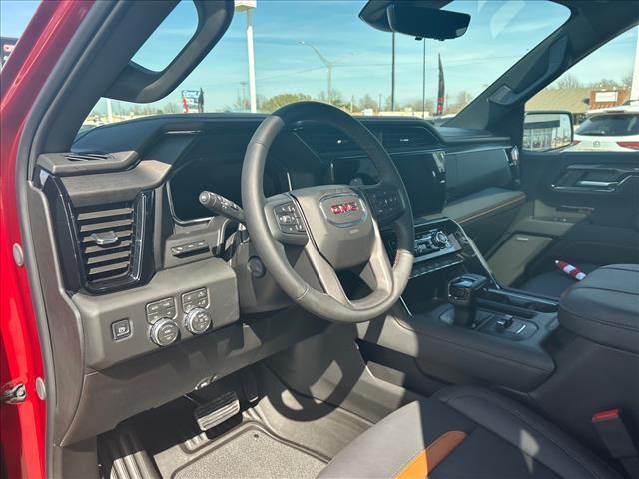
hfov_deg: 67.3
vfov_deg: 53.1
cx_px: 320
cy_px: 240
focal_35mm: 26
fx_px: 480
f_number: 1.5
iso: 50
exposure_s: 1/658
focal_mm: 5.7
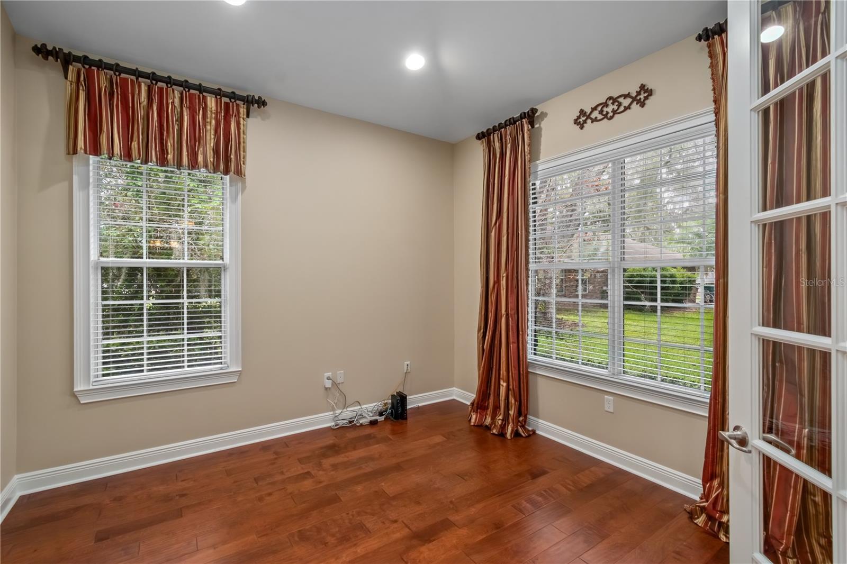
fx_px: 353
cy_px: 282
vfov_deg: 77.3
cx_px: 424
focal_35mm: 15
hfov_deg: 100.4
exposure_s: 1/15
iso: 250
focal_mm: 10
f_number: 9
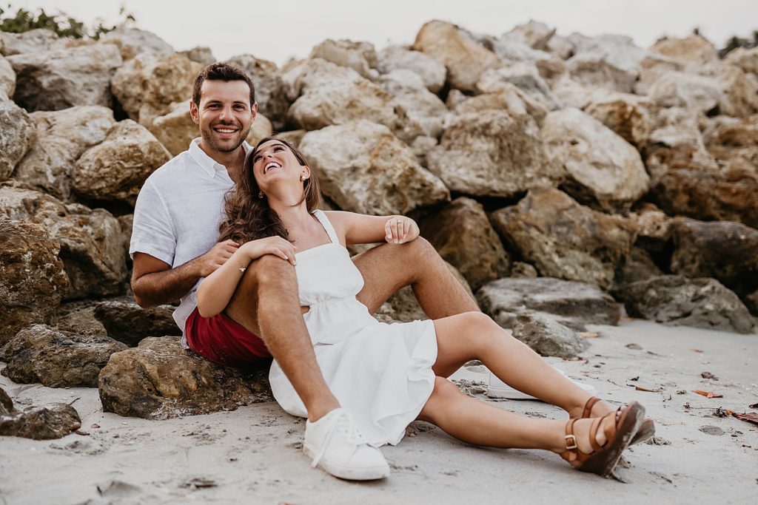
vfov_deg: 27.0
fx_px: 1053
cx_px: 379
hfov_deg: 39.6
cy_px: 252
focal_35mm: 50
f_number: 2
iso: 200
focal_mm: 50
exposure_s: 1/200
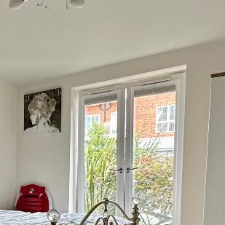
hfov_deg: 36.3
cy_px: 189
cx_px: -6
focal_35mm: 41
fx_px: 302
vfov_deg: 38.9
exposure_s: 1/99
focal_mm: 2.22
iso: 160
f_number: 2.2
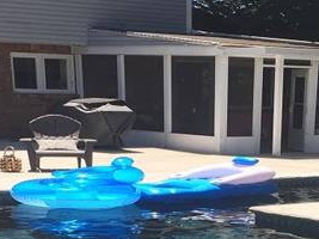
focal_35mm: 87
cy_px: 281
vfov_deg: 16.3
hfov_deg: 22.0
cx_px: 280
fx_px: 801
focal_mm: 4.15
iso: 32
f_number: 2.2
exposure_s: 1/879
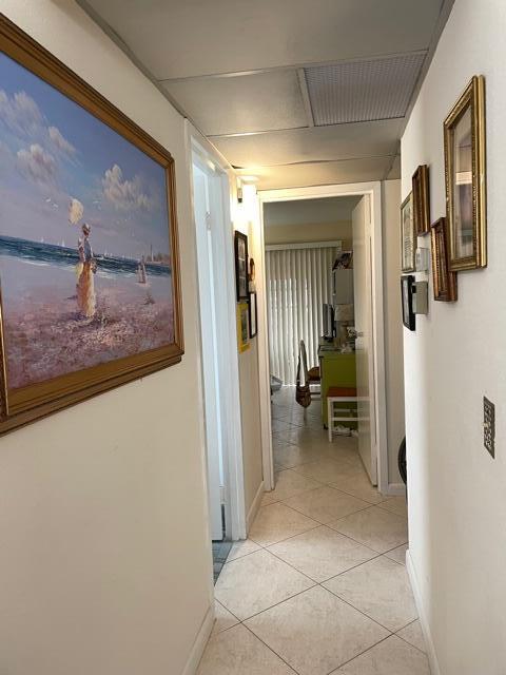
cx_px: 253
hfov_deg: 53.1
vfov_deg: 67.3
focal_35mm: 26
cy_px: 338
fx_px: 507
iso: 100
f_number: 1.6
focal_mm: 4.2
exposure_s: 1/60
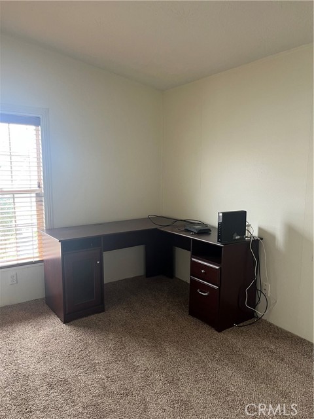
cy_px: 210
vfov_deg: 67.3
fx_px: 314
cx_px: 157
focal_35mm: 26
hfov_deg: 53.1
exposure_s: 1/60
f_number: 1.6
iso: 125
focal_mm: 5.1
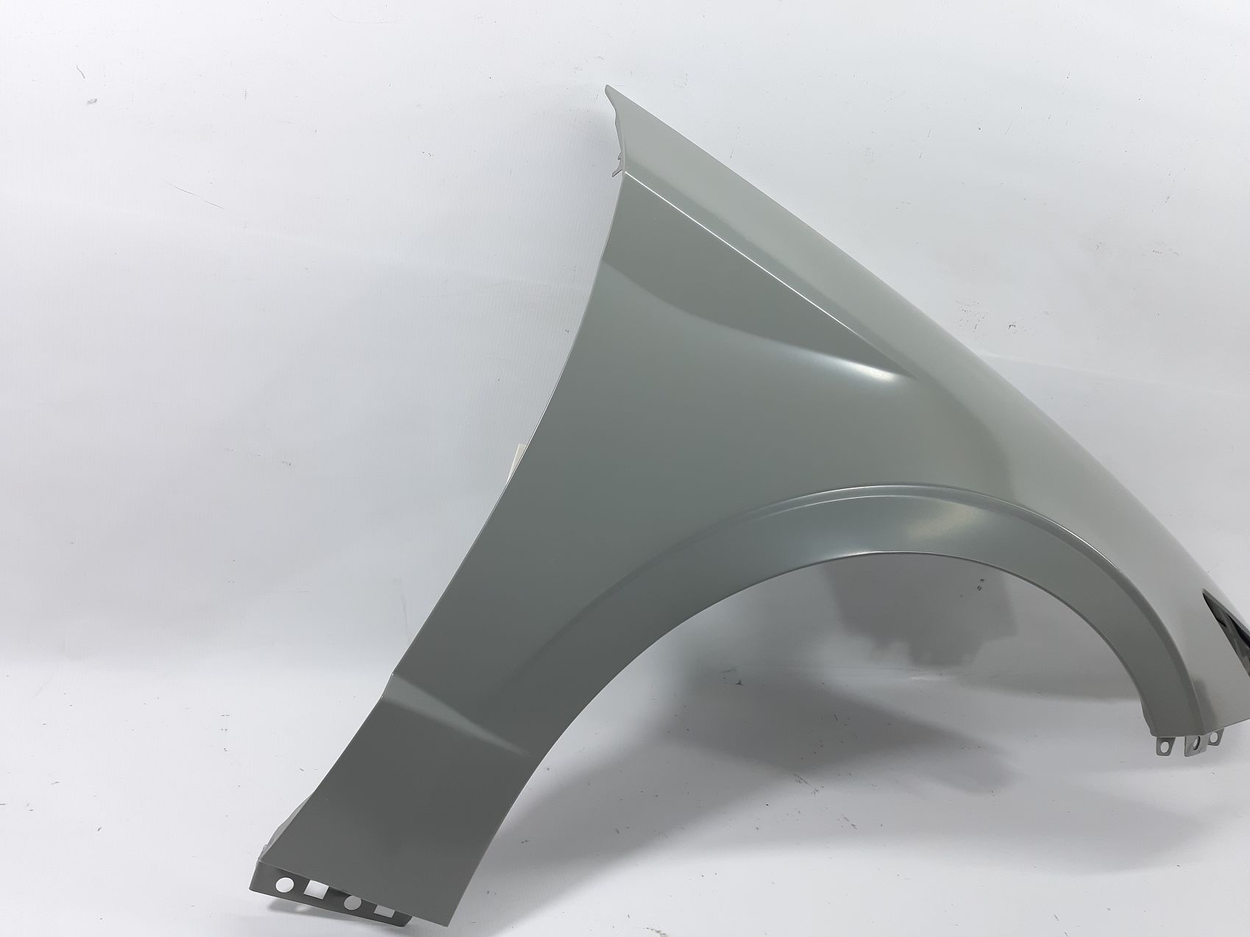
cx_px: 625
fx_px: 975
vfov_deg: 51.3
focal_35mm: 27
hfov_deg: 65.3
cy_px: 468
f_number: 1.7
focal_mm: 3.93
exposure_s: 1/50
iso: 64
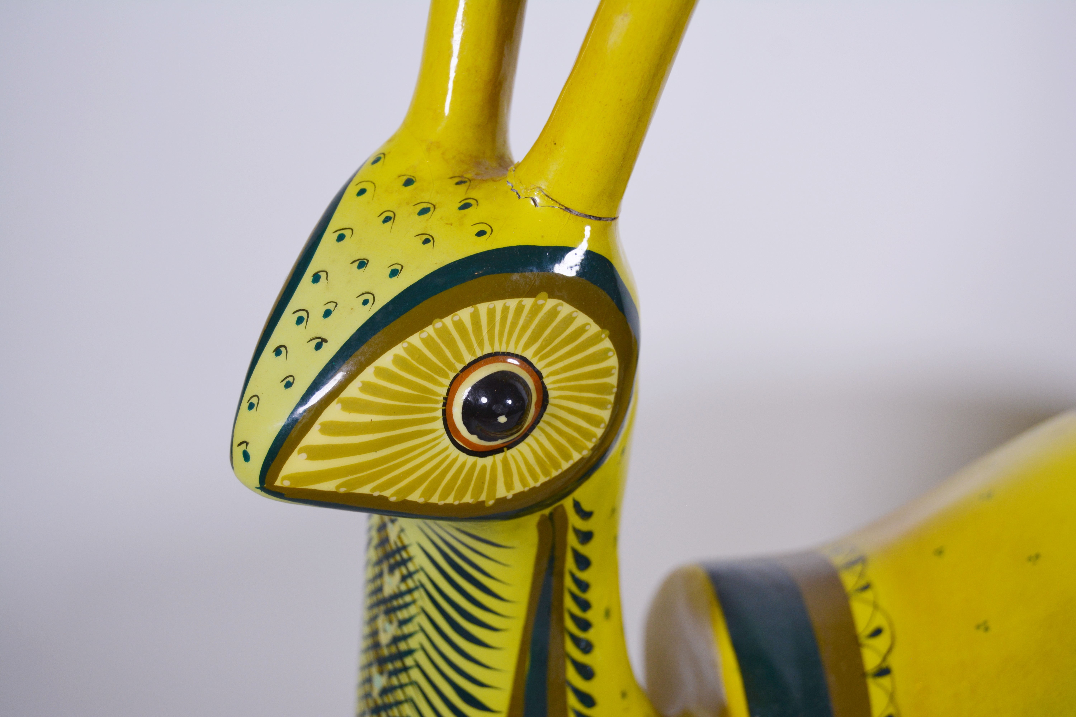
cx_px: 538
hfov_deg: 31.9
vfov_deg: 21.6
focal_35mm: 63
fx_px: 1883
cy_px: 358
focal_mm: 42
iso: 360
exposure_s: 1/125
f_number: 5.6
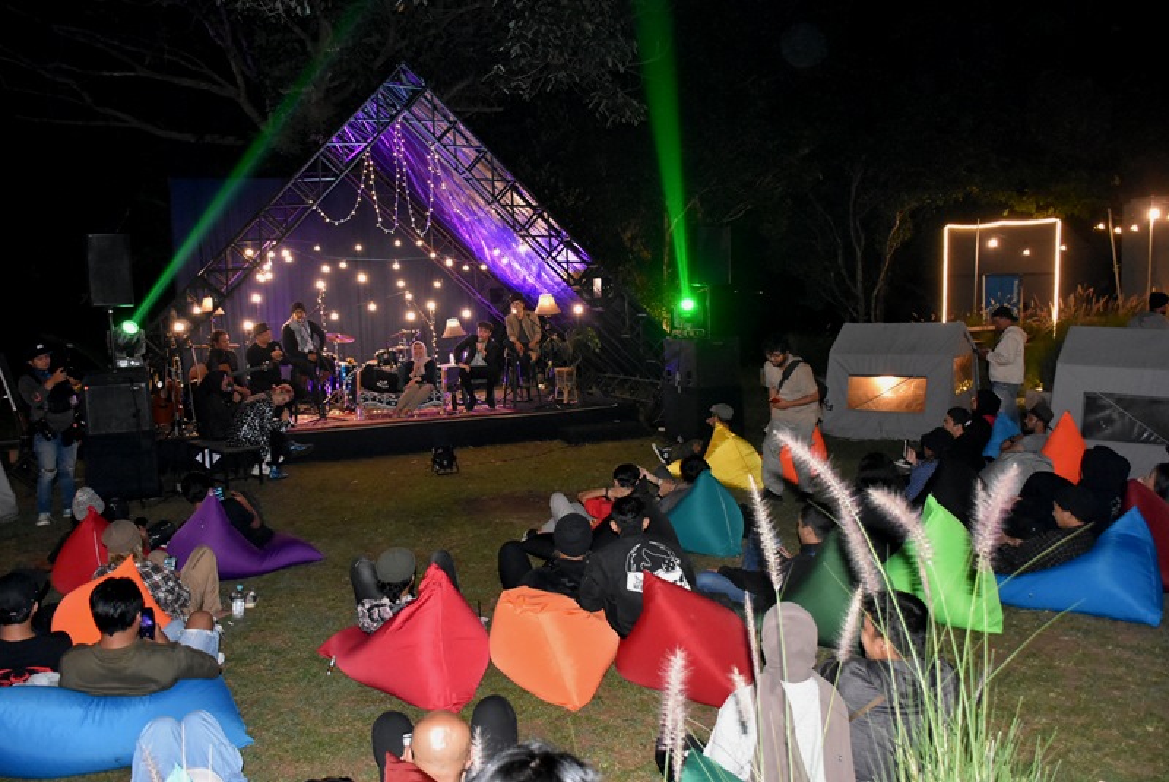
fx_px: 1073
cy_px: 391
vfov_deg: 40.0
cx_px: 584
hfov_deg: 57.2
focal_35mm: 33
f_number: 3.5
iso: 4500
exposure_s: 1/60
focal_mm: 22
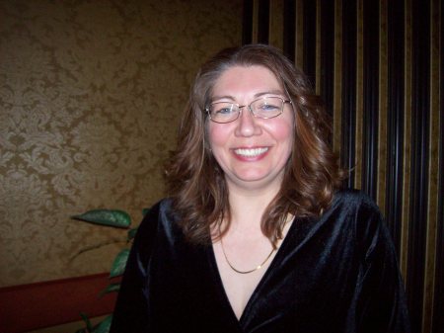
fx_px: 462
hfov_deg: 51.4
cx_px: 222
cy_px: 166
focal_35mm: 36
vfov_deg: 39.6
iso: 140
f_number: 2.7
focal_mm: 6
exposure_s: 1/64
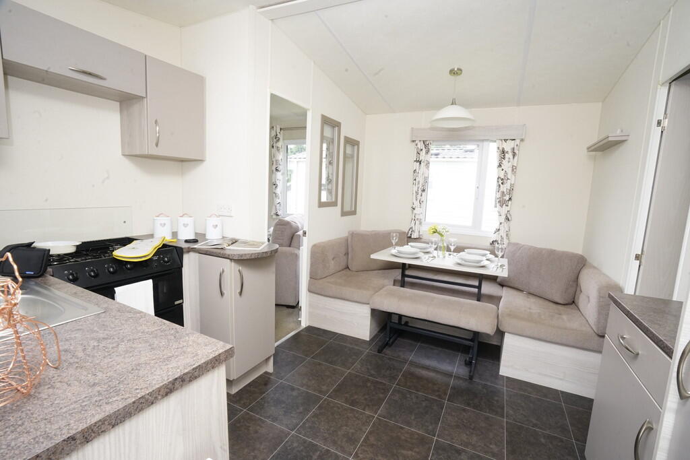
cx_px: 345
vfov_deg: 73.8
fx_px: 307
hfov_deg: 96.7
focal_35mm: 16
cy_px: 230
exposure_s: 1/60
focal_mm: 16
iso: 2500
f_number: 18
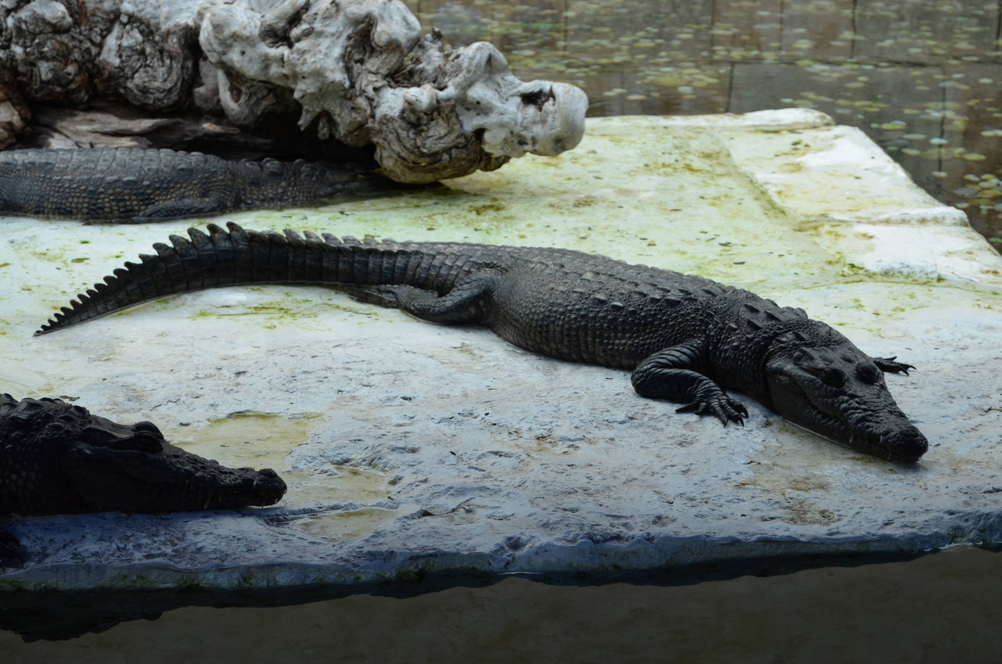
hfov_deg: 24.7
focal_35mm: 82
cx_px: 501
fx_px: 2292
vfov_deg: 16.5
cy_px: 332
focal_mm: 55
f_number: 7.1
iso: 320
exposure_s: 1/200
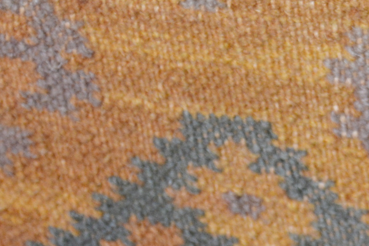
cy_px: 56
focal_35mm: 224
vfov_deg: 6.1
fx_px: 2296
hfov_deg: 9.0
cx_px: 551
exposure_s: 1/60
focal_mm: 30
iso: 640
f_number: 4.2
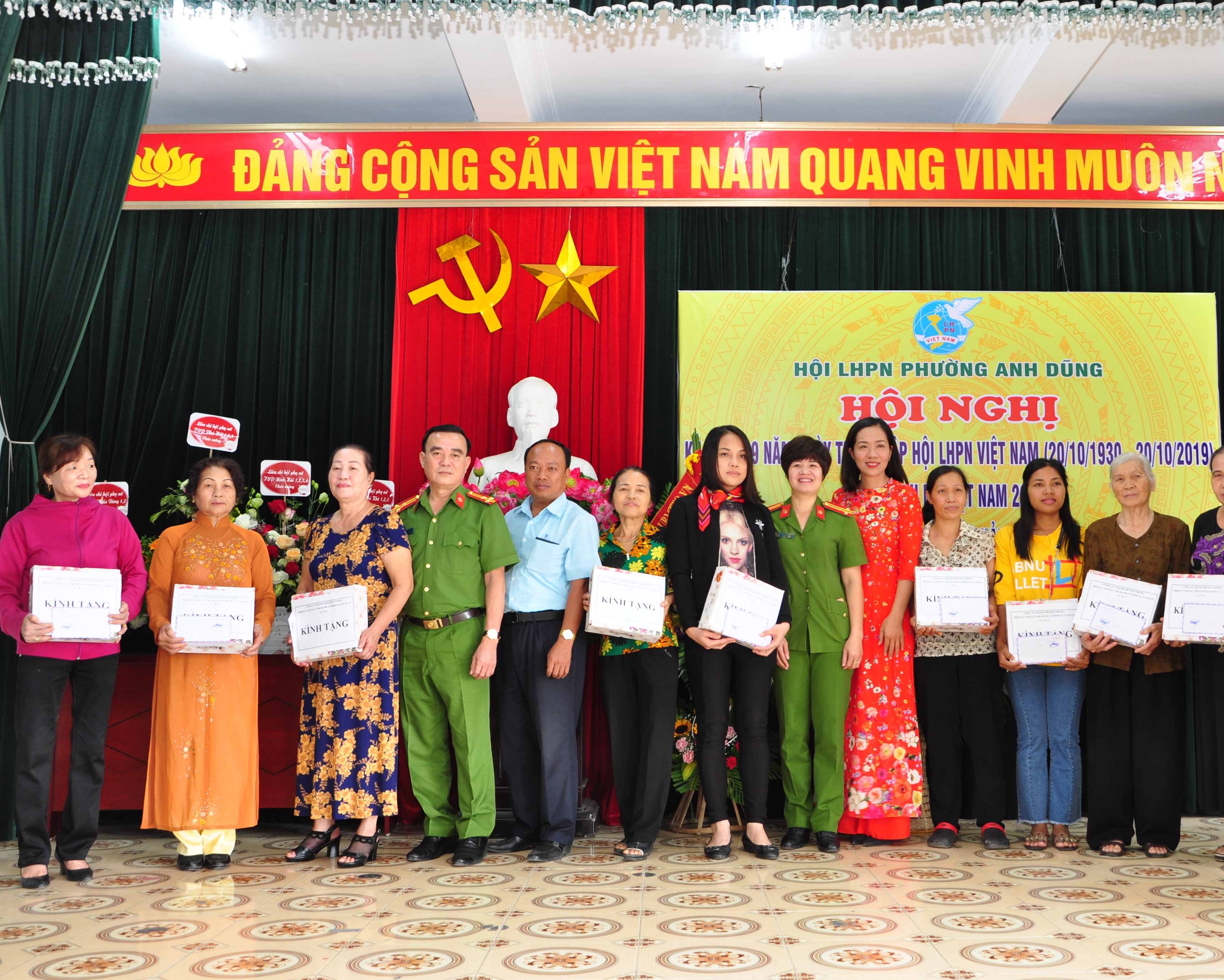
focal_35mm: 38
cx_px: 715
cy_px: 491
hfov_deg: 47.7
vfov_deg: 39.2
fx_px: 1377
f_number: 5.6
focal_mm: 22
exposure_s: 1/13
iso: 250
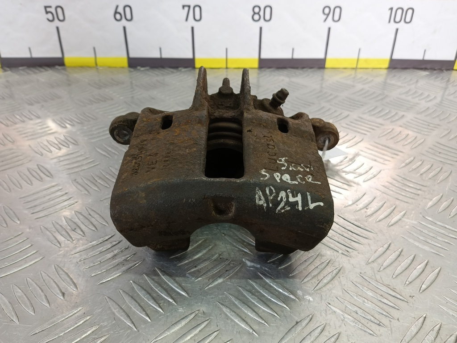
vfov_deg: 58.9
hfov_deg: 73.9
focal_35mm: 23
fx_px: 304
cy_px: 172
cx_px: 228
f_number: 1.6
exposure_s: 1/50
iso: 88
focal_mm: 4.11
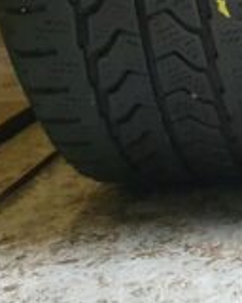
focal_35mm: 95
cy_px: -74
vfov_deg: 18.9
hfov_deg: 13.1
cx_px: 543
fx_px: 851
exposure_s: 1/50
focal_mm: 4.32
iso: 500
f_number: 1.5
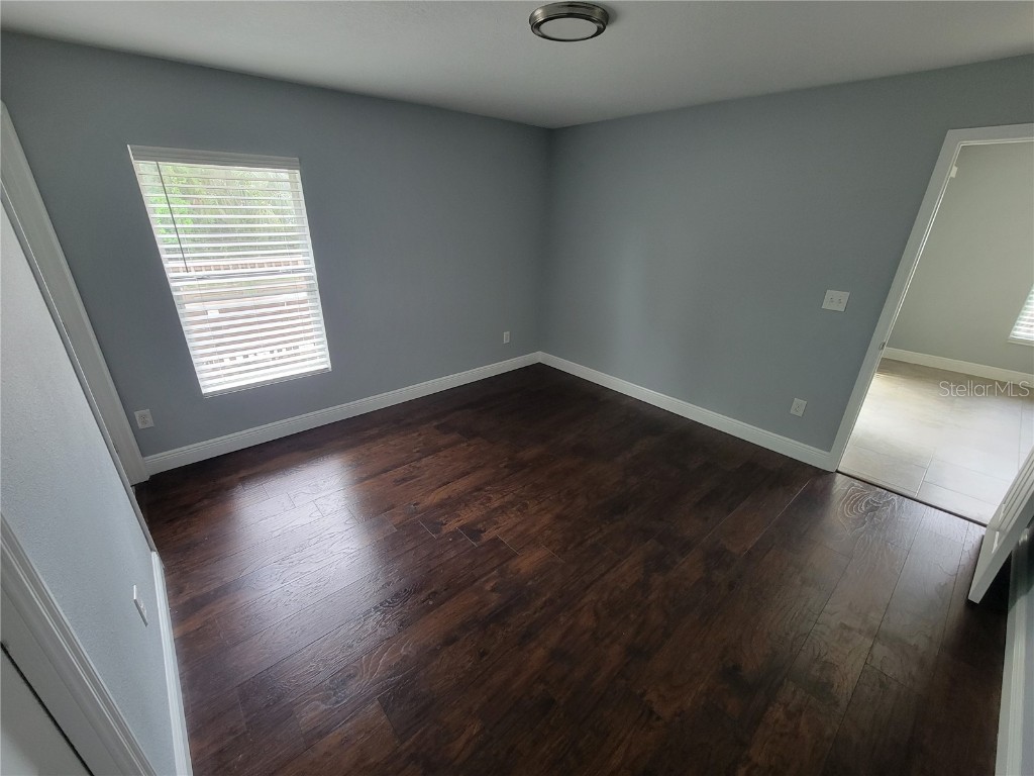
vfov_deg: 89.9
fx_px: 388
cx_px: 517
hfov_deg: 106.2
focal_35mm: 13
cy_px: 388
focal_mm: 2.2
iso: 250
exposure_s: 1/60
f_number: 2.2
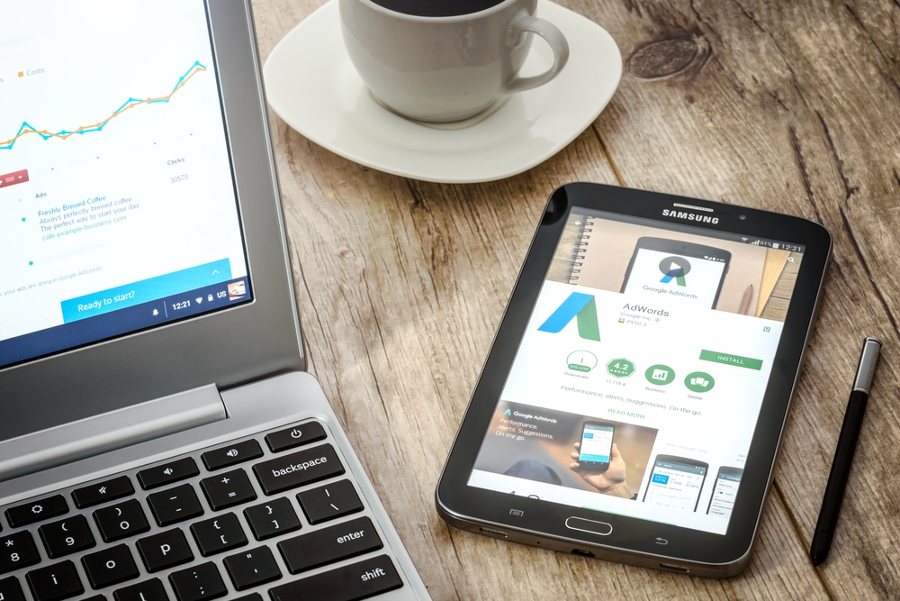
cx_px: 450
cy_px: 300
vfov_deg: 14.0
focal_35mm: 98
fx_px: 2450
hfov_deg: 20.8
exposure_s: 2.5
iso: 50
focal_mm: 98
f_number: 16
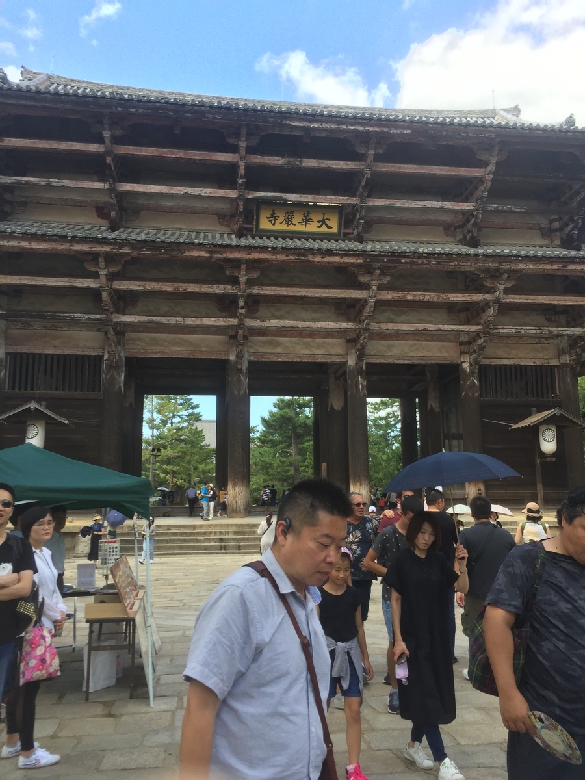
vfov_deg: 61.7
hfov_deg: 48.2
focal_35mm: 29
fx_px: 653
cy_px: 390
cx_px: 292
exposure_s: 1/377
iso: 32
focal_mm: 4.15
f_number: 2.2
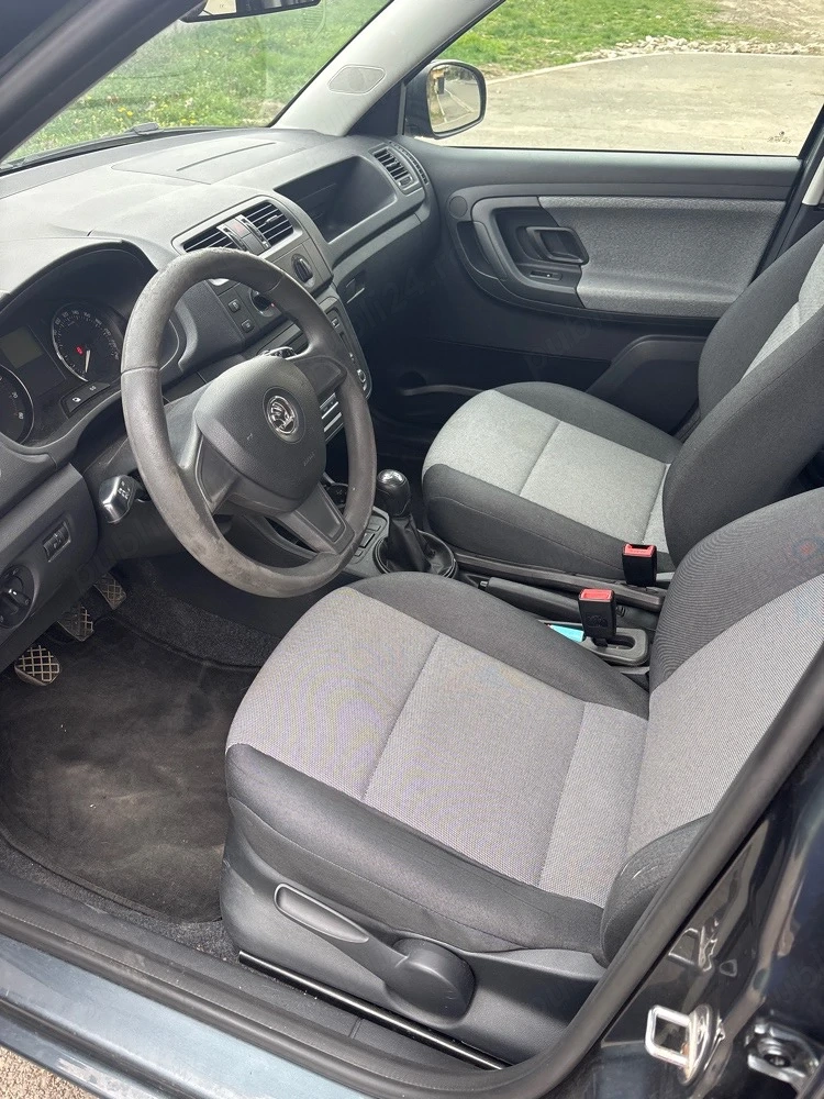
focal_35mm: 26
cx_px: 412
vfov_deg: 67.3
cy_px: 550
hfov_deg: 53.1
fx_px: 825
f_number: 1.6
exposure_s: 1/121
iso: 80
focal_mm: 5.96
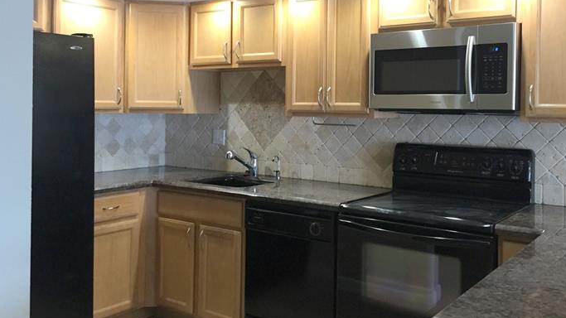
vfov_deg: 31.8
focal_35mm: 37
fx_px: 555
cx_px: 311
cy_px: 113
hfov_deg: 53.9
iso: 125
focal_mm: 4.15
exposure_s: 1/30
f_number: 2.2
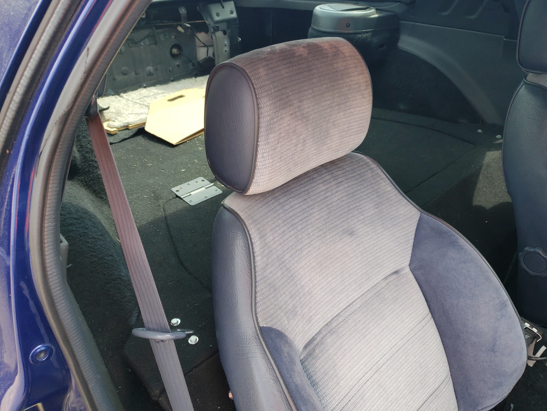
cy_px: 203
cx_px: 283
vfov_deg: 51.4
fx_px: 427
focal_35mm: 27
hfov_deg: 65.3
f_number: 1.5
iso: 50
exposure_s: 1/357
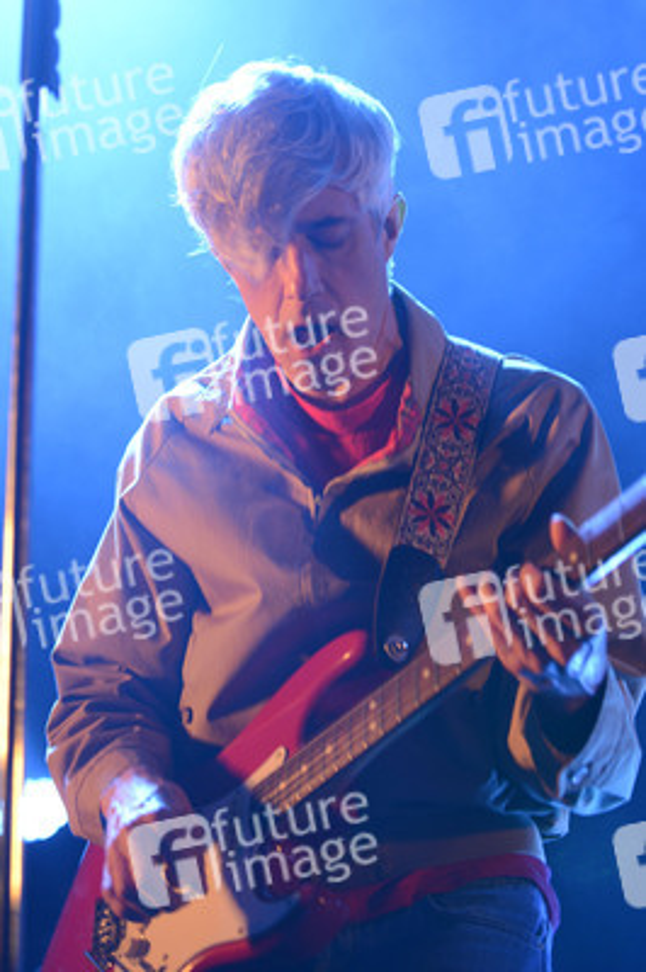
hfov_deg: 19.4
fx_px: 1887
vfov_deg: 28.9
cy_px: 486
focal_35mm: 70
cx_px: 323
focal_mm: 70
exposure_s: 1/200
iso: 1000
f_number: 2.8
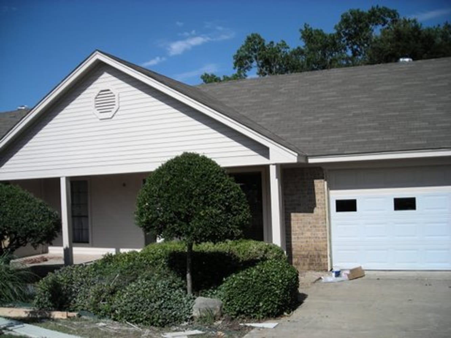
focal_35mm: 38
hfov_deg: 49.0
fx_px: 495
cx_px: 226
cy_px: 169
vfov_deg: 37.7
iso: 50
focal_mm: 6.3
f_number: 6.4
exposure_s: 1/313
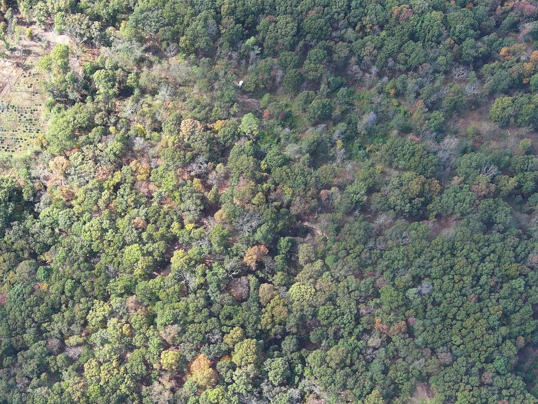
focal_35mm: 54
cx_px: 156
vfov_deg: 26.8
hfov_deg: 35.0
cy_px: 277
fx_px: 839
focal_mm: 10.57
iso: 100
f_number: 2.8
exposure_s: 1/216
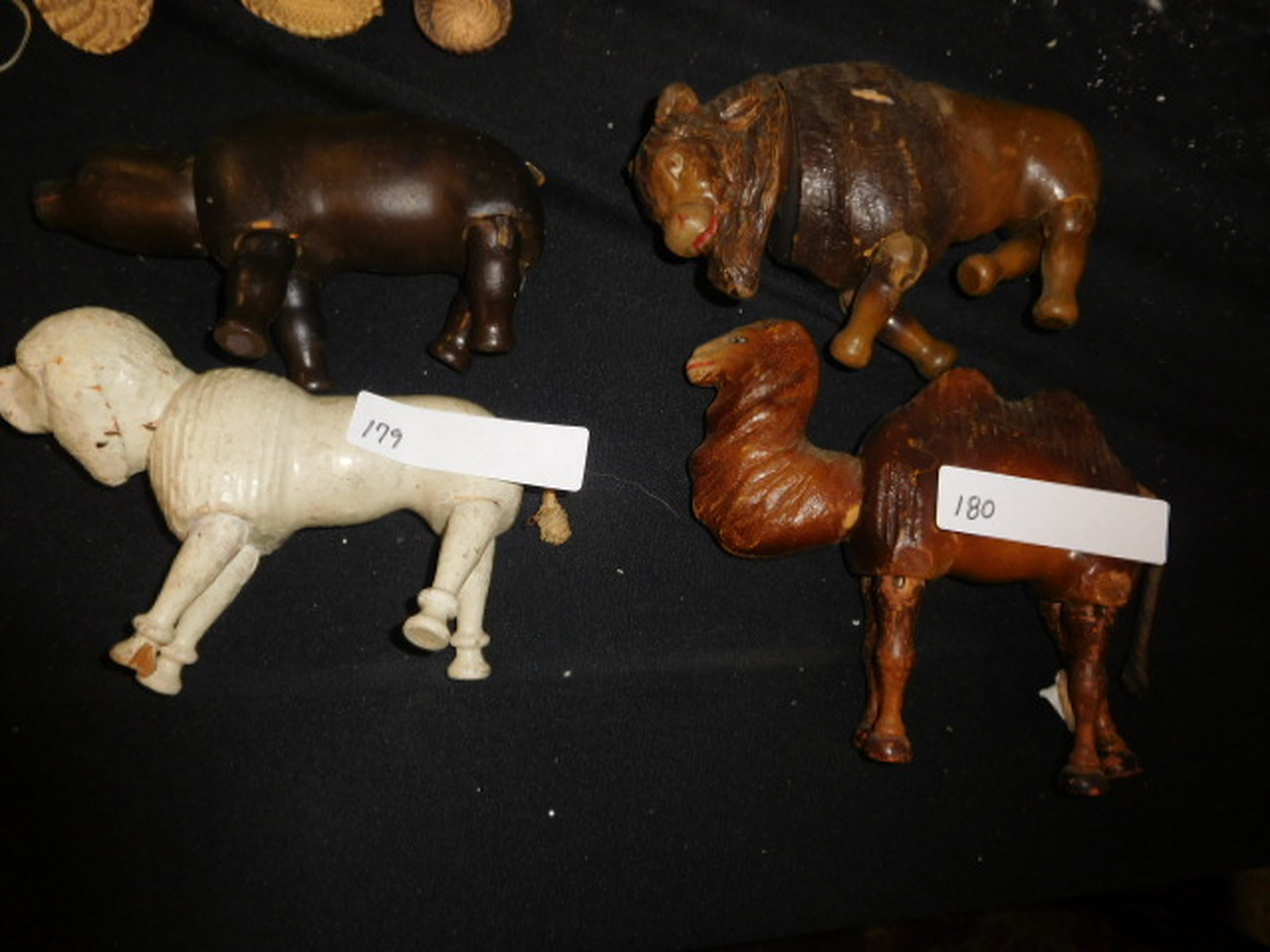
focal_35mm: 25
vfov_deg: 54.9
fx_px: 917
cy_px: 476
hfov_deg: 69.4
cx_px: 635
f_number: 3.4
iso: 200
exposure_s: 1/30
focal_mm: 4.5
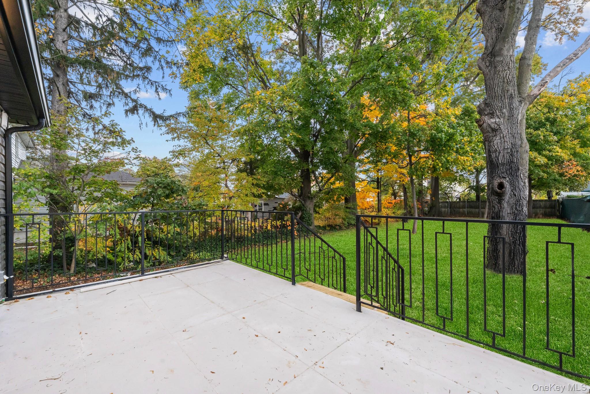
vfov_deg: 81.2
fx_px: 229
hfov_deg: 104.3
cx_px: 295
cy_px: 197
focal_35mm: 14
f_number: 10
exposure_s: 1/100
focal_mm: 14
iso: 3200
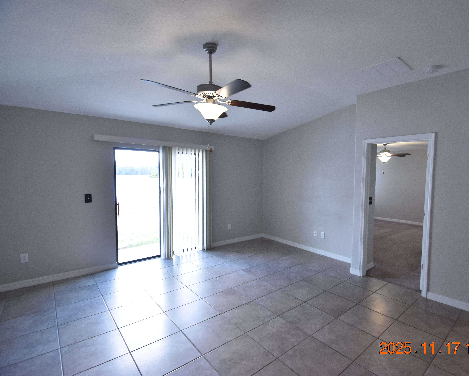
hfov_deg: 88.8
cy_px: 187
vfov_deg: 77.0
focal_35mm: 17
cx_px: 275
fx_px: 236
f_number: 3.5
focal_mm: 10
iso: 800
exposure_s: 1/125
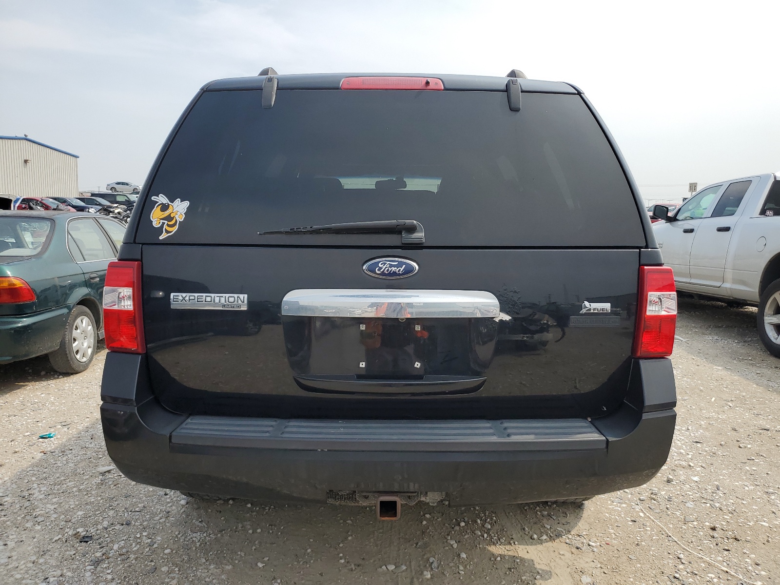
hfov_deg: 67.3
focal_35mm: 26
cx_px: 390
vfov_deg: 53.1
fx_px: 586
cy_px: 292
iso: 50
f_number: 1.5
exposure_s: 1/2500
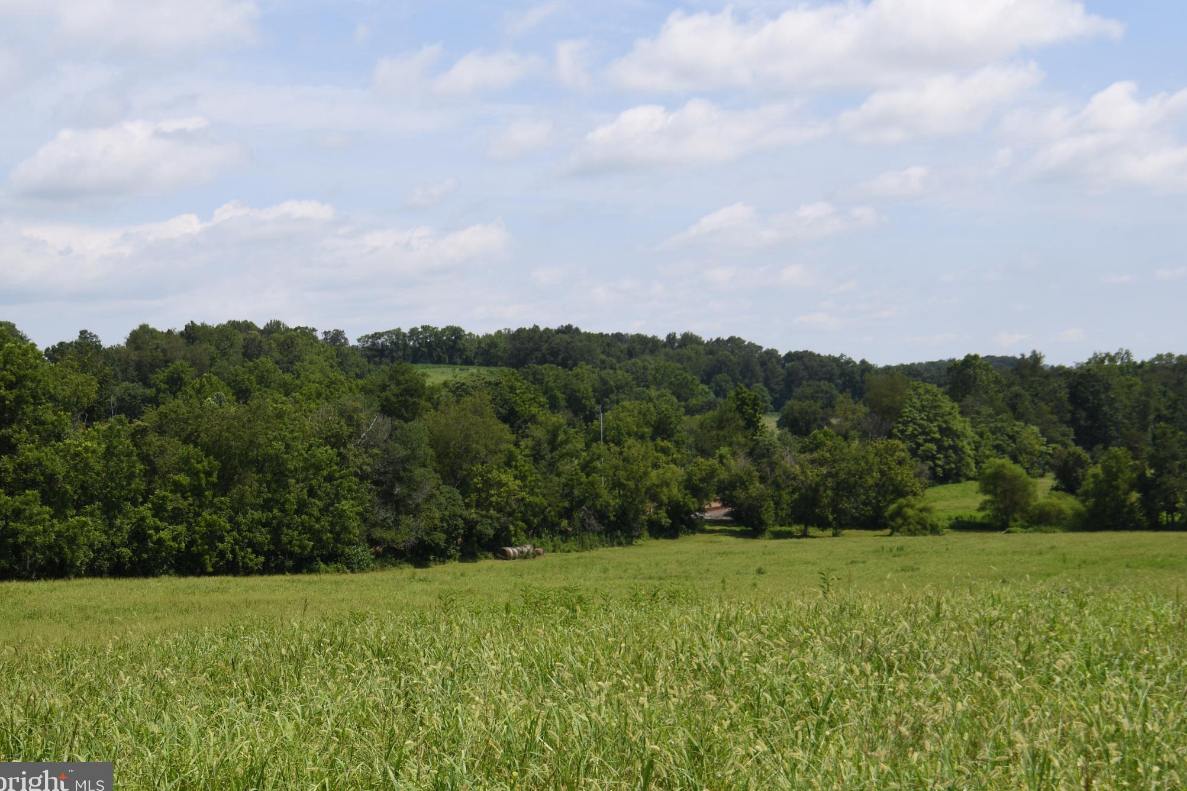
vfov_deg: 27.5
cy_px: 401
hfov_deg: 40.3
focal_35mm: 49
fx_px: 1615
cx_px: 588
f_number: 8
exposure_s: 1/250
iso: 100
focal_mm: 24
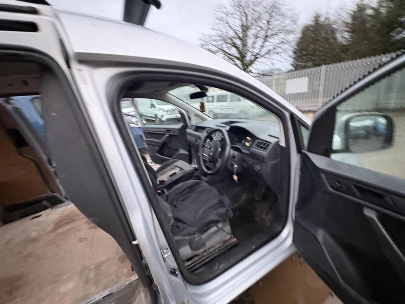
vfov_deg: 85.7
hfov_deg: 102.1
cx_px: 202
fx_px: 164
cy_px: 152
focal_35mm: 14
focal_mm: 2.22
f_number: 2.2
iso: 1000
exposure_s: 1/30
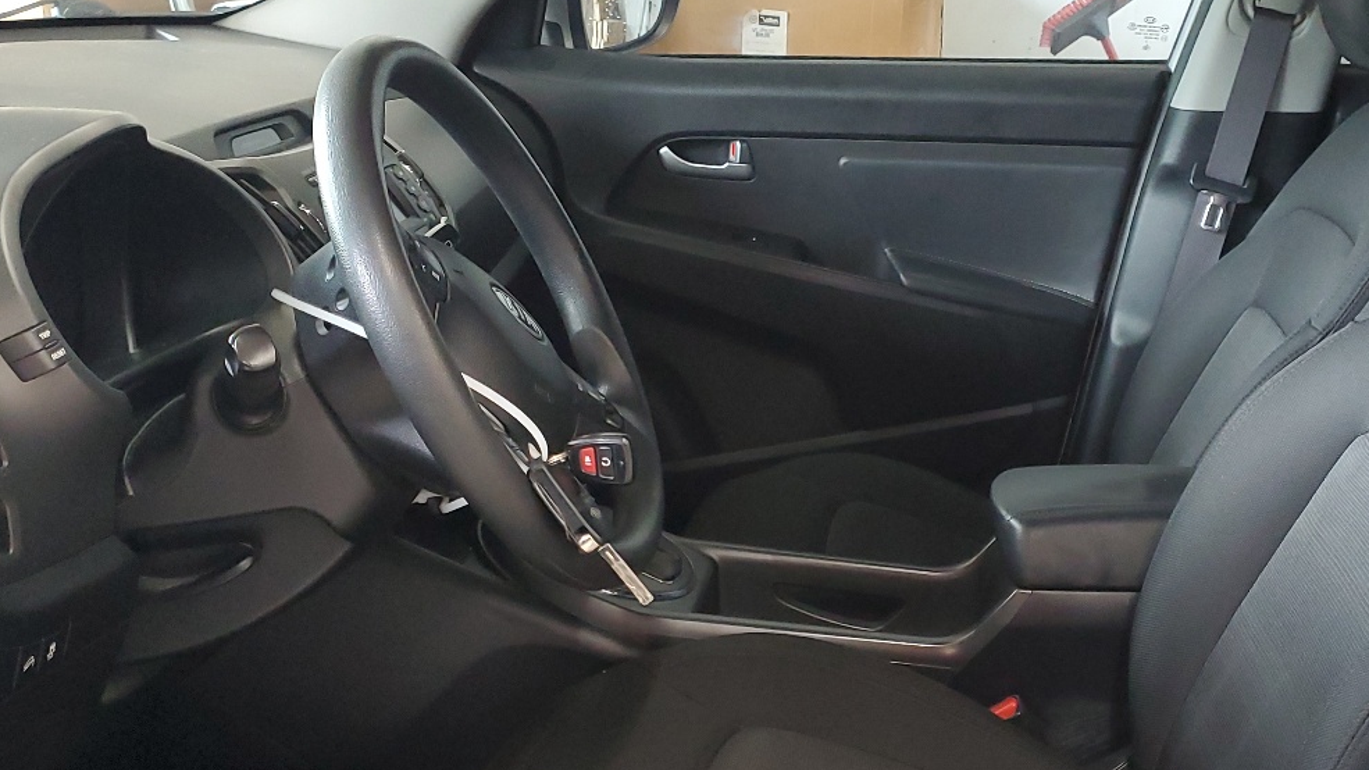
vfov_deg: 25.8
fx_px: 1670
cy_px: 532
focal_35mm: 46
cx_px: 844
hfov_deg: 44.3
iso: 215
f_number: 1.5
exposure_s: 1/60.2
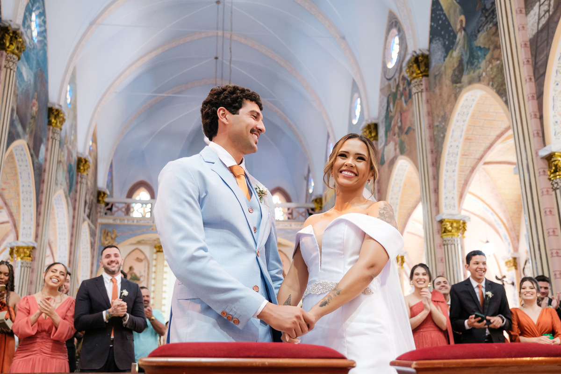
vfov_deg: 37.9
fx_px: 545
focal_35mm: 35
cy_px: 187
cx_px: 280
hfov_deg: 54.4
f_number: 2.8
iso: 4000
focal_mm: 23.4
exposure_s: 1/80
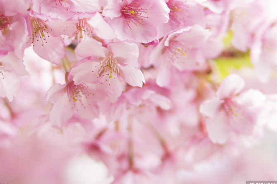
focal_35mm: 70
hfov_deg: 28.9
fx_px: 538
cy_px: 53
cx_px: 133
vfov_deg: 19.3
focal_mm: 31
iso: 100
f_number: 2.5
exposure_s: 1/800
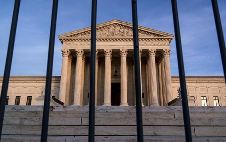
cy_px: 72
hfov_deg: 61.2
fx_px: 191
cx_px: 114
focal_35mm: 31
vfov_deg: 40.6
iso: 400
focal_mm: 30
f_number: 10
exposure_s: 1/250
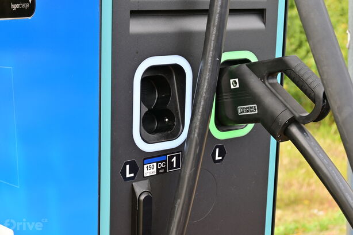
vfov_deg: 20.2
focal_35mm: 68
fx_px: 662
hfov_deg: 29.9
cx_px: 176
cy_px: 118
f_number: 6
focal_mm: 45
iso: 100
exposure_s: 1/125
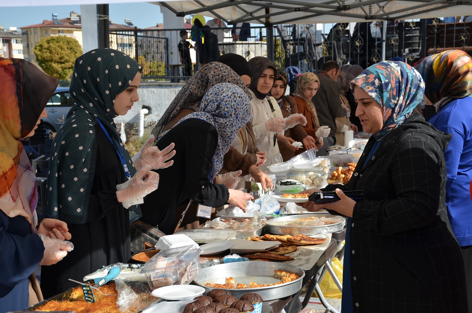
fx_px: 824
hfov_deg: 32.0
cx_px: 236
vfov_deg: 21.5
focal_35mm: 63
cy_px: 156
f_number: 8
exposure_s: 1/250
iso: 100
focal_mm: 42
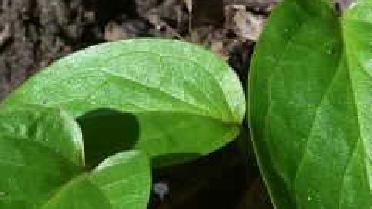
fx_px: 4034
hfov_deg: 5.3
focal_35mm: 409
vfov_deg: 3.0
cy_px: 193
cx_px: 39
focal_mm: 72
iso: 160
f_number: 13
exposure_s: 1/125
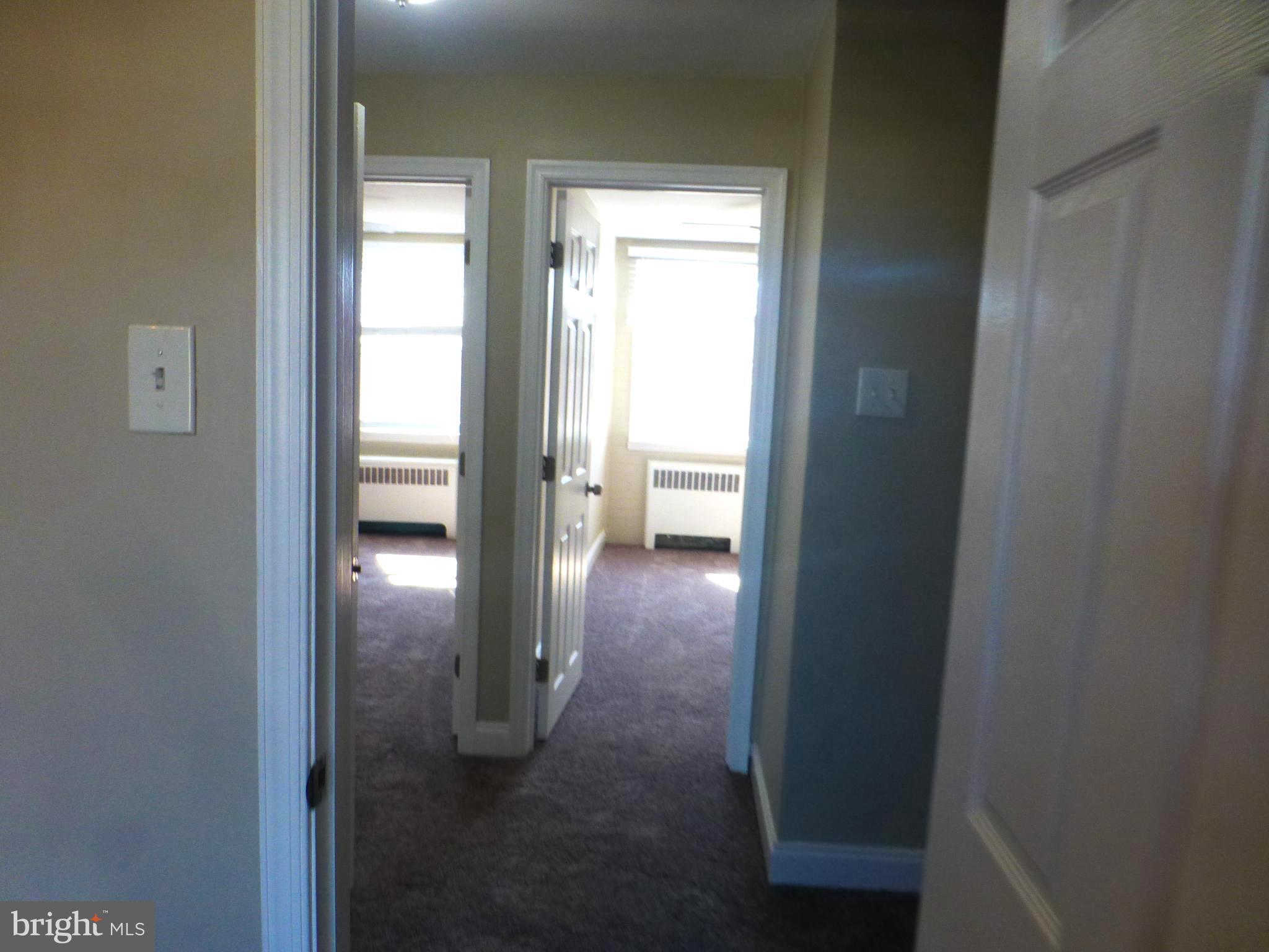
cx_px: 634
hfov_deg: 71.6
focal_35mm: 24
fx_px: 880
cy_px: 476
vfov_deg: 56.8
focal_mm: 4.3
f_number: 3.3
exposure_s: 1/60
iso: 250
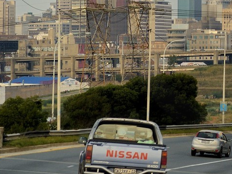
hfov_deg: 9.8
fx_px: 1333
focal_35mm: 199
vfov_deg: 7.4
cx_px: 304
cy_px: -30
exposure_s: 1/320
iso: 400
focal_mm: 62
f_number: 5
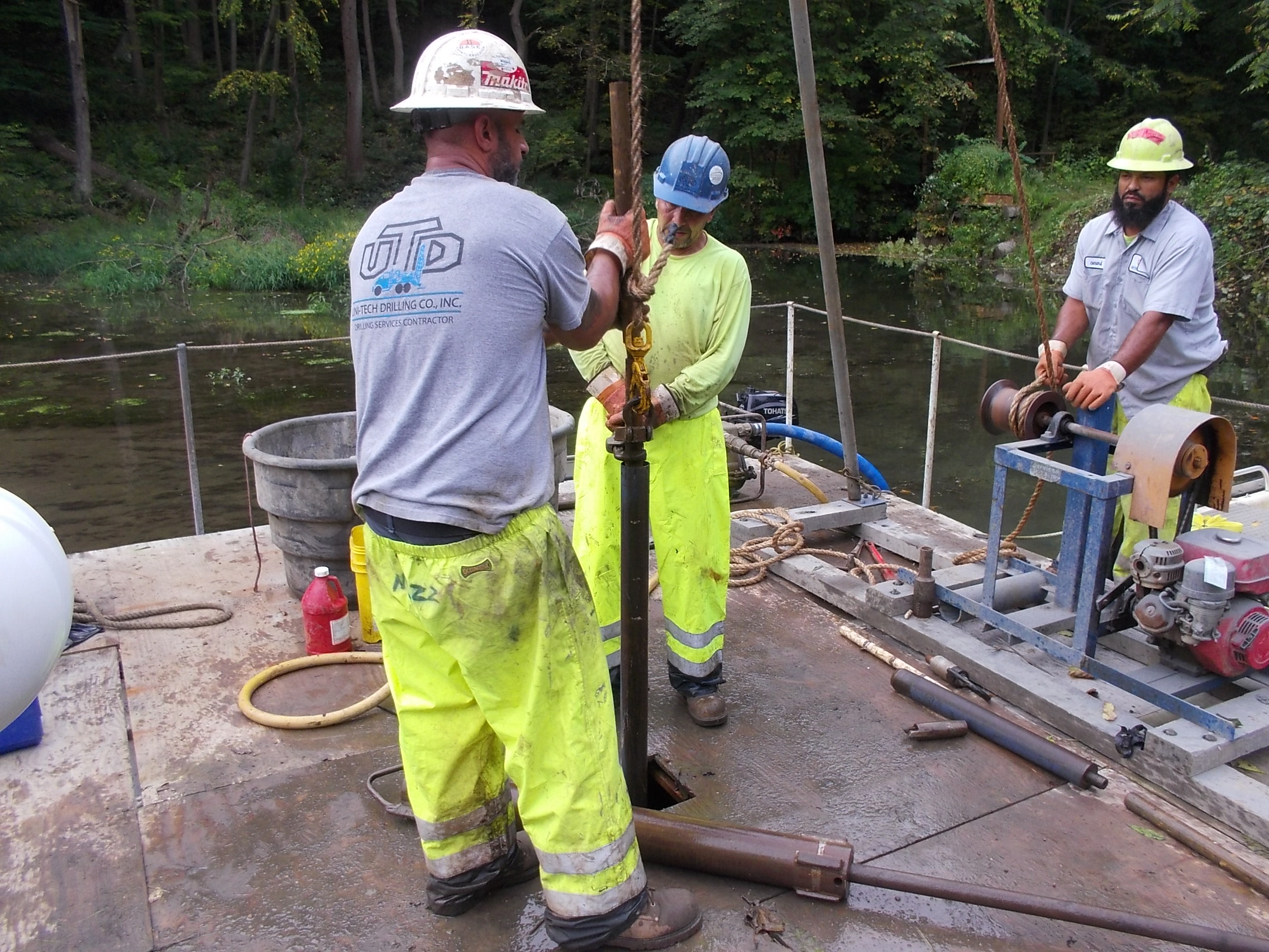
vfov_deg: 48.2
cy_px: 476
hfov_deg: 61.7
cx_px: 634
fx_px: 1063
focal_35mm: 29
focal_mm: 4.1
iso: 80
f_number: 3.3
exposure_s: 1/100
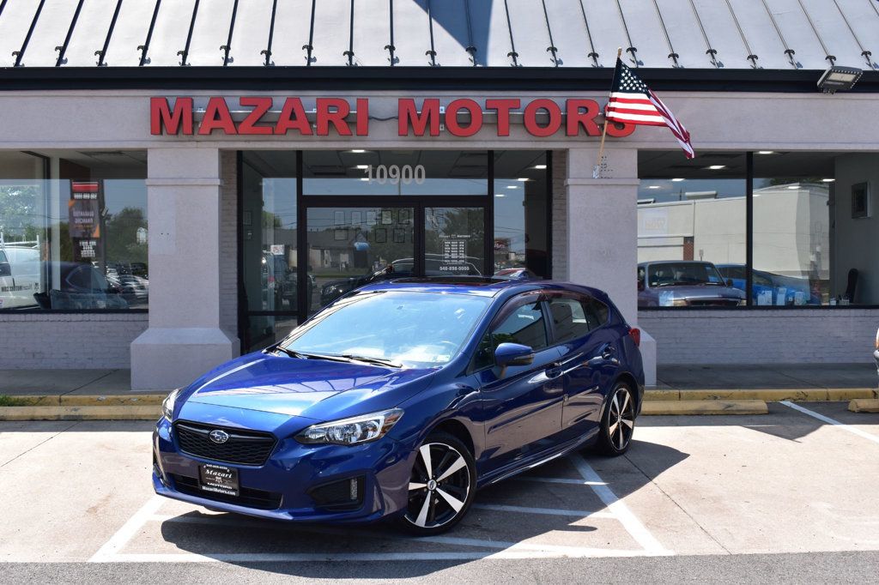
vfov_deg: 31.9
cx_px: 440
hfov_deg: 46.4
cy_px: 292
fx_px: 1025
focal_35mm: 42
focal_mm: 28
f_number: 11
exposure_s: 1/400
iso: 400
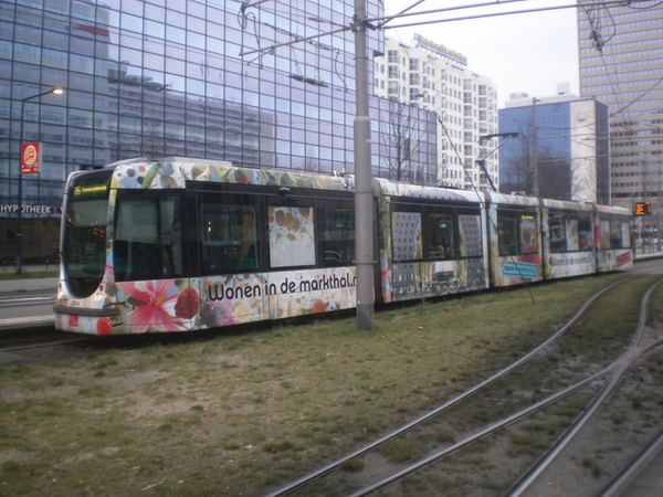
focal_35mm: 36
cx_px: 332
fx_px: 690
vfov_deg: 39.7
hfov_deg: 51.4
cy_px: 248
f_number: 3.1
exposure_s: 1/40
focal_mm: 6.3
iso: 100
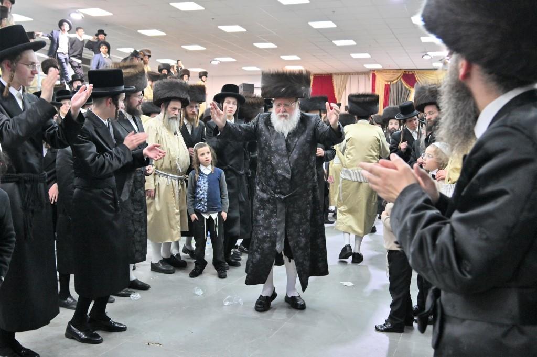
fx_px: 537
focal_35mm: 36
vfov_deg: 36.8
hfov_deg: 53.1
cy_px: 178
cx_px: 268
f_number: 4
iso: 1000
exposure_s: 1/160
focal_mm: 24
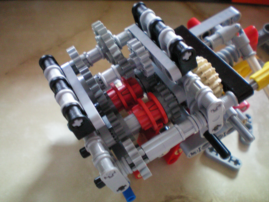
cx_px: 134
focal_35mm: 38
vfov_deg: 37.7
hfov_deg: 49.0
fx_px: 295
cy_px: 101
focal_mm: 6.3
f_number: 3.1
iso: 400
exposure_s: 1/13
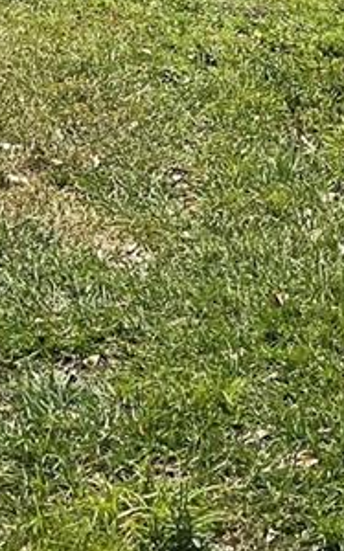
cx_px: 4
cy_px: -373
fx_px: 1849
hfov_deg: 10.5
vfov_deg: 15.2
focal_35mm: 123
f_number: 1.8
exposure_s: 1/4065
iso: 16
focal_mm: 3
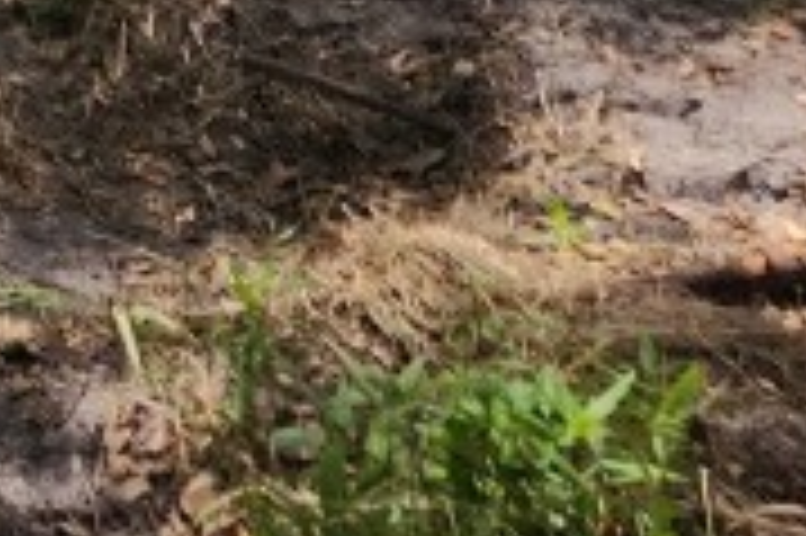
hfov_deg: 13.6
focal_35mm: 137
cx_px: -576
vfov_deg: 8.2
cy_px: -1185
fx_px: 3064
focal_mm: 5.4
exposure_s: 1/900
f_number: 1.8
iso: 20
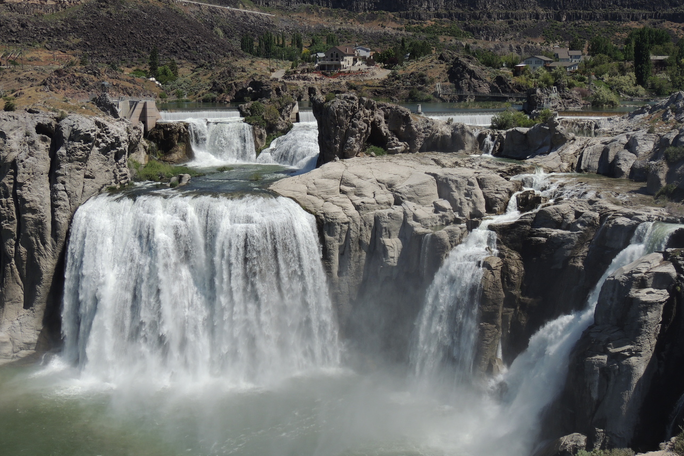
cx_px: 342
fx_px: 931
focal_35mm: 49
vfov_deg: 27.5
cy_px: 238
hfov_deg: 40.3
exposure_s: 1/1250
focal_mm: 8.3
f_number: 3.9
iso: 100
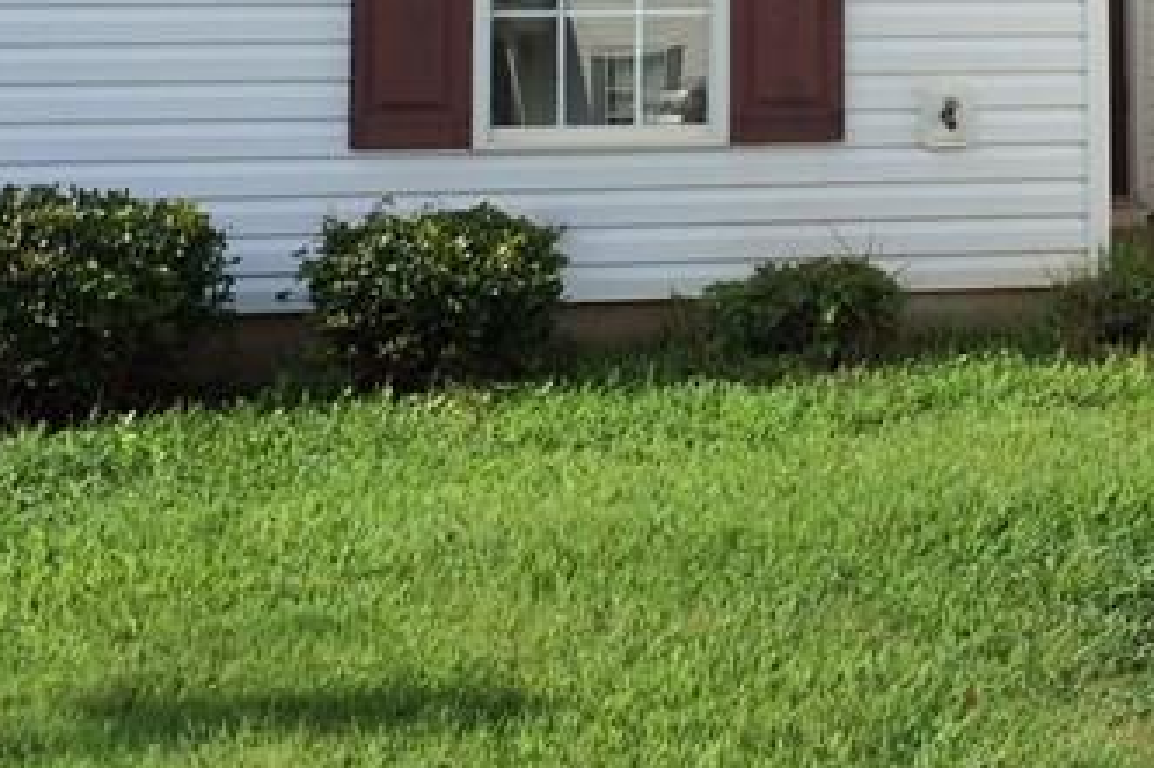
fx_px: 2980
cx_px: 911
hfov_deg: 21.7
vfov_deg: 14.1
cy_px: -257
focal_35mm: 93
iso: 32
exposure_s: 1/1208
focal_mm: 4.15
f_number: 2.2
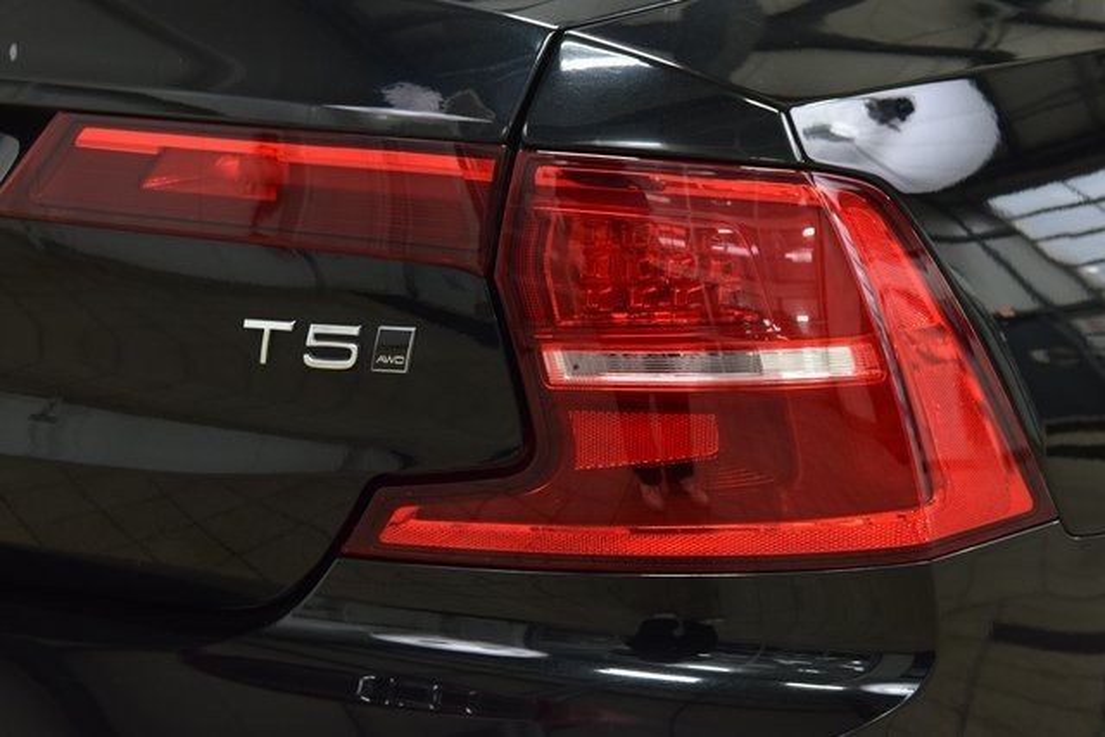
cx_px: 552
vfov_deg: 18.2
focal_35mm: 75
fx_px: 2302
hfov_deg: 27.0
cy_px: 368
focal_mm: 50
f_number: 6.3
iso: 1100
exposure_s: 1/15
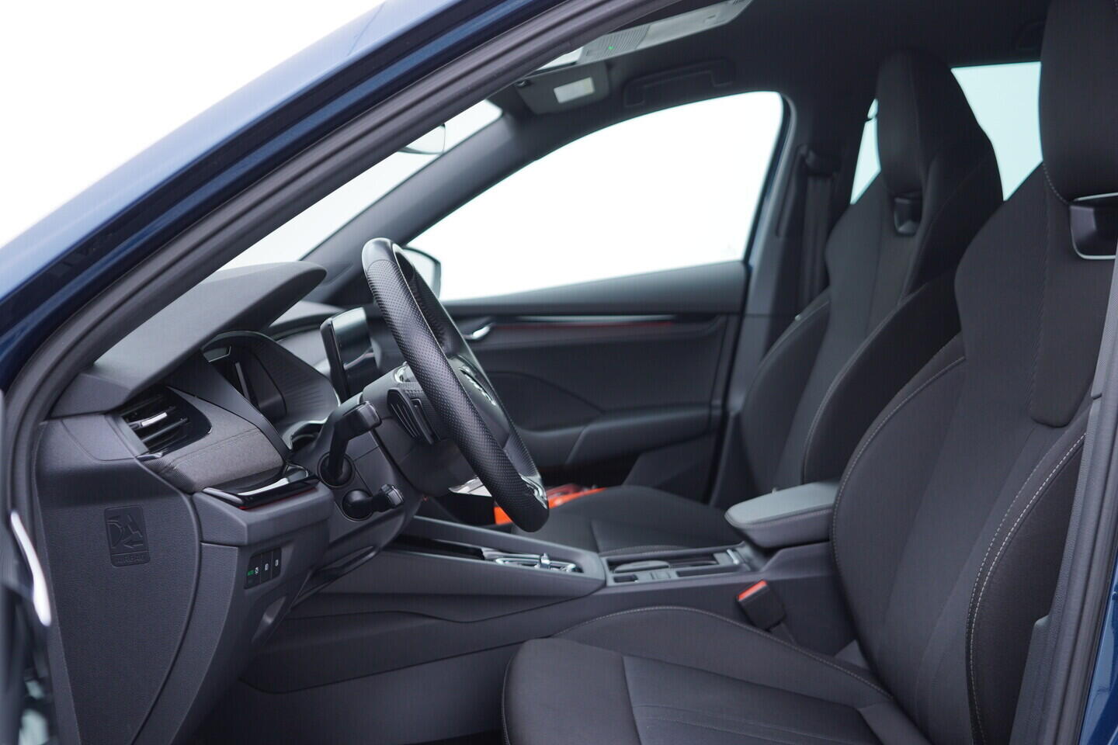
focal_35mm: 36
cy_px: 372
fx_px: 1118
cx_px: 559
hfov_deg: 53.1
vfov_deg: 36.9
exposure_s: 1/40
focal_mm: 24
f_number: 2.8
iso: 125
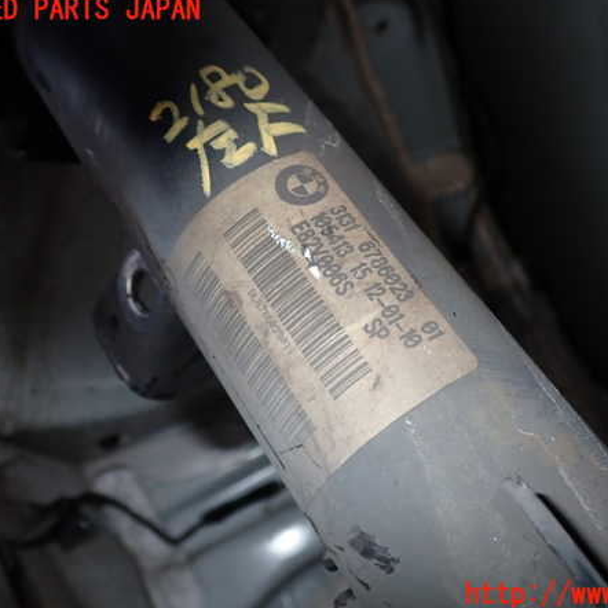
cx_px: 363
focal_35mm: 36
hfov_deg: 45.8
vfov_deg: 46.0
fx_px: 715
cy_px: 303
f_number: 6.3
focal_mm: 5.4
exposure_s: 1/30
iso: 200
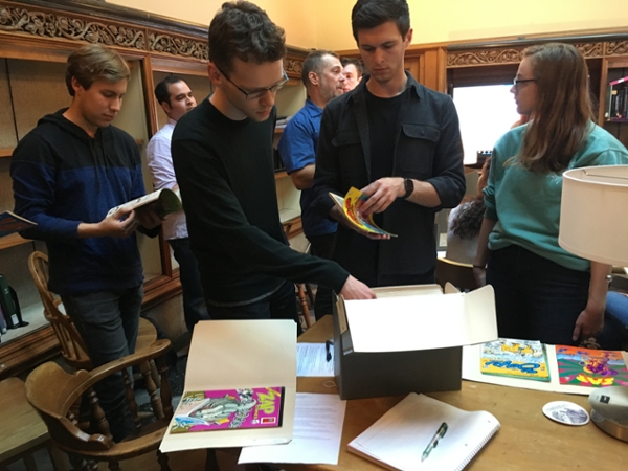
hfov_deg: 61.7
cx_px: 314
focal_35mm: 29
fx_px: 526
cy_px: 236
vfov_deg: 48.2
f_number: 2.2
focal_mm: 4.15
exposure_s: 1/20
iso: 200
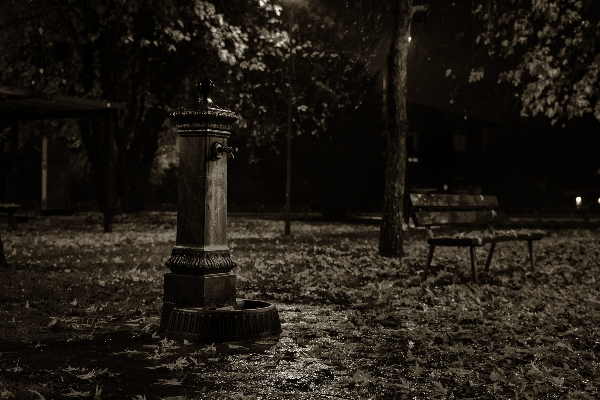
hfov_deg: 37.9
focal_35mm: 52
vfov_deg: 25.8
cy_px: 200
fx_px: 875
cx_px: 300
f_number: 2.8
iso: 320
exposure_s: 1/10
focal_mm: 35
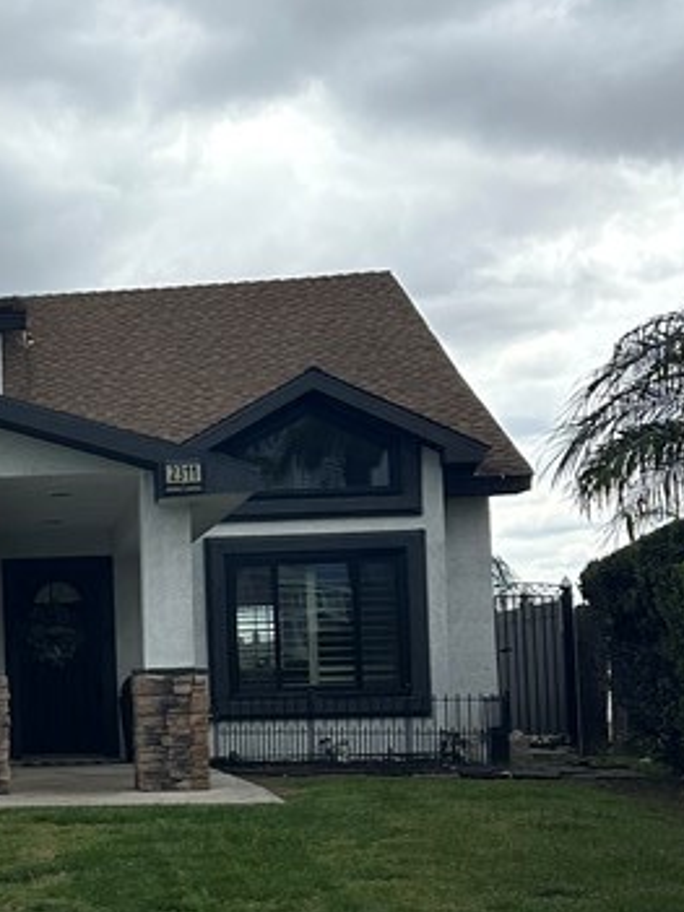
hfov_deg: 19.2
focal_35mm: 70
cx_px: -237
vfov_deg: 27.6
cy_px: 621
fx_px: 1845
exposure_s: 1/2809
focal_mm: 6.86
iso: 80
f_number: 1.78
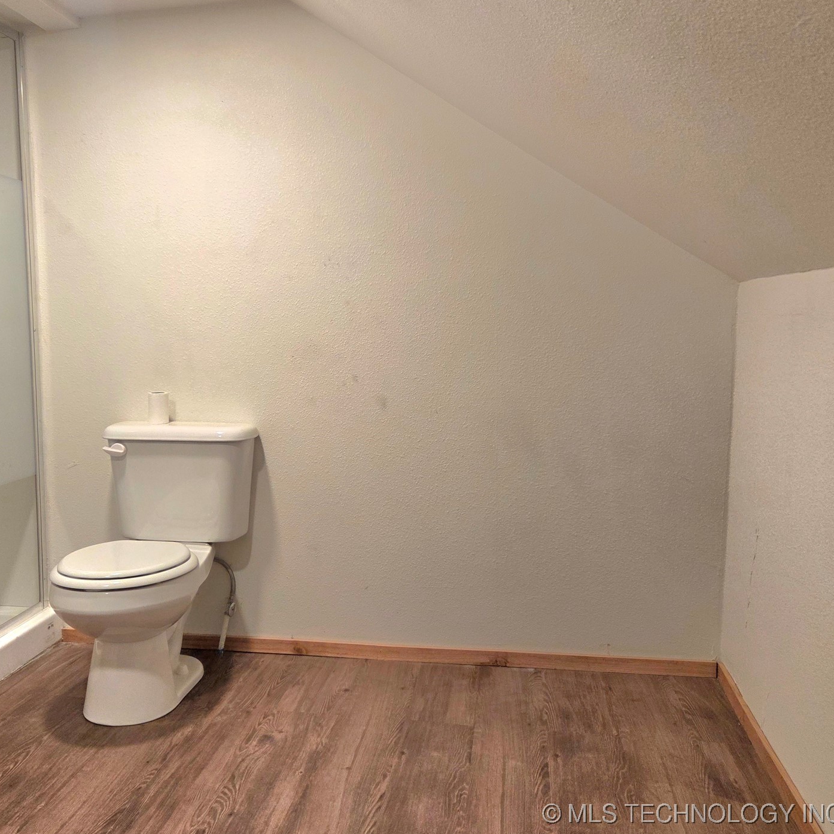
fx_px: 763
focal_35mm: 28
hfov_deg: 56.9
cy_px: 408
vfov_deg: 57.3
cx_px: 336
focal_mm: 5.4
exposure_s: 1/120
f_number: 1.8
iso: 320
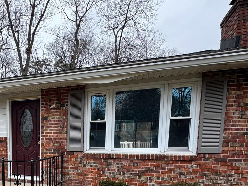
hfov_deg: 53.4
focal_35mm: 31
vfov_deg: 41.8
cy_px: 167
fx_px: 222
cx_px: 41
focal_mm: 2.22
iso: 40
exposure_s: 1/102
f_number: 2.2
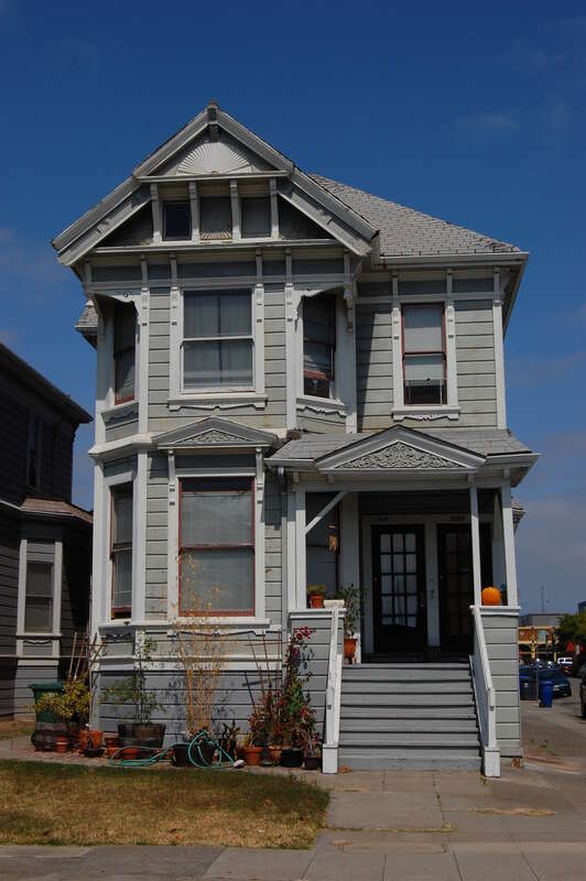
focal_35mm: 48
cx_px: 293
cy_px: 440
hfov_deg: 28.0
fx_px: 1174
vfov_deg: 41.1
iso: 200
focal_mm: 32
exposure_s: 1/320
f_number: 16
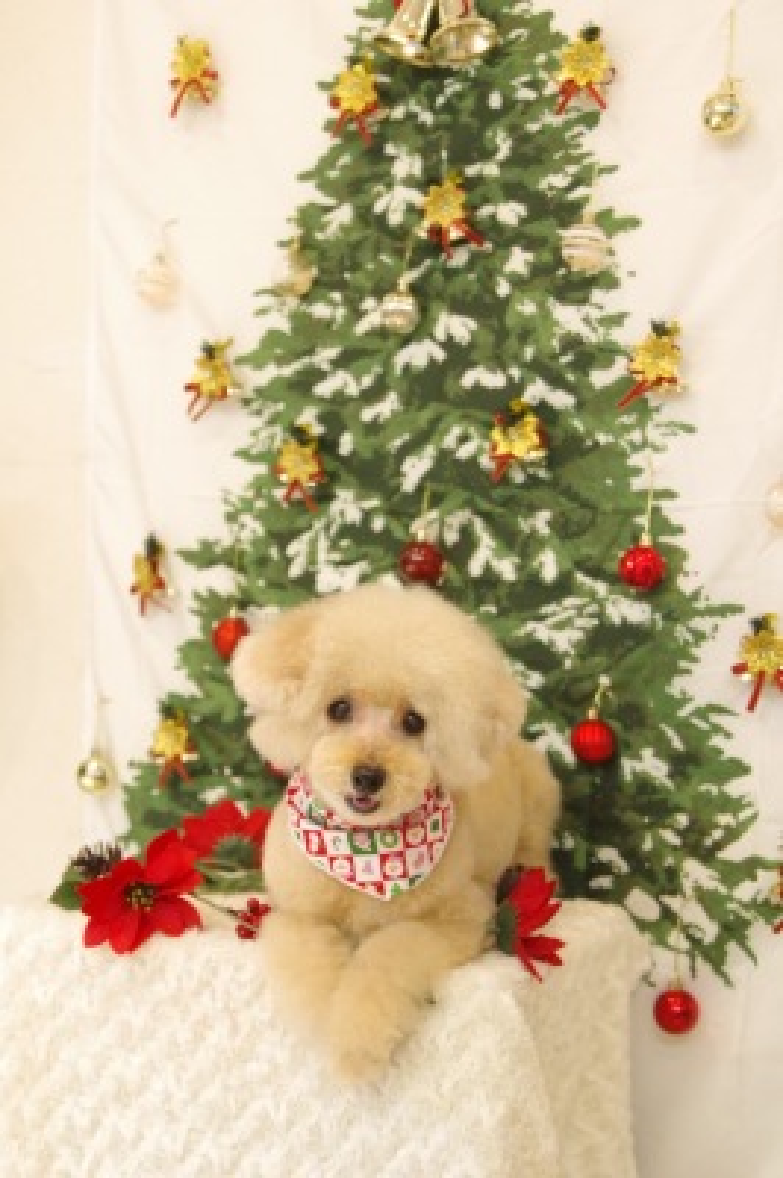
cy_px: 589
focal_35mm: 57
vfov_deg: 35.1
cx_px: 392
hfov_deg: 23.7
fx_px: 1863
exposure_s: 1/125
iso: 2000
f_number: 3.5
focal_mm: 38
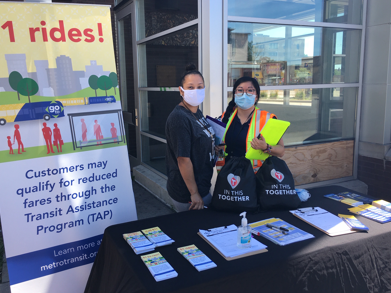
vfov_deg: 45.4
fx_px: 350
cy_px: 144
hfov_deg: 58.3
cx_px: 187
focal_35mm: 31
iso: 25
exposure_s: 1/420
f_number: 2.2
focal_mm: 4.15
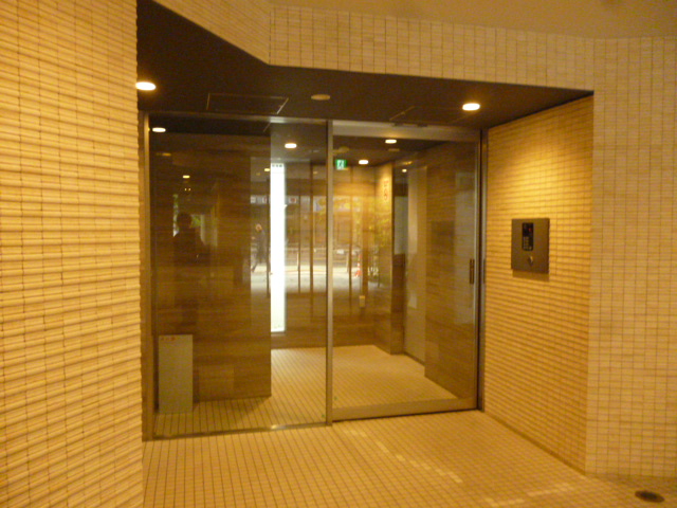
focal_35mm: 28
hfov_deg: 63.4
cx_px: 338
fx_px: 548
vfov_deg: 49.7
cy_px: 254
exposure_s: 1/30
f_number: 3.1
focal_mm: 5
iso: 800
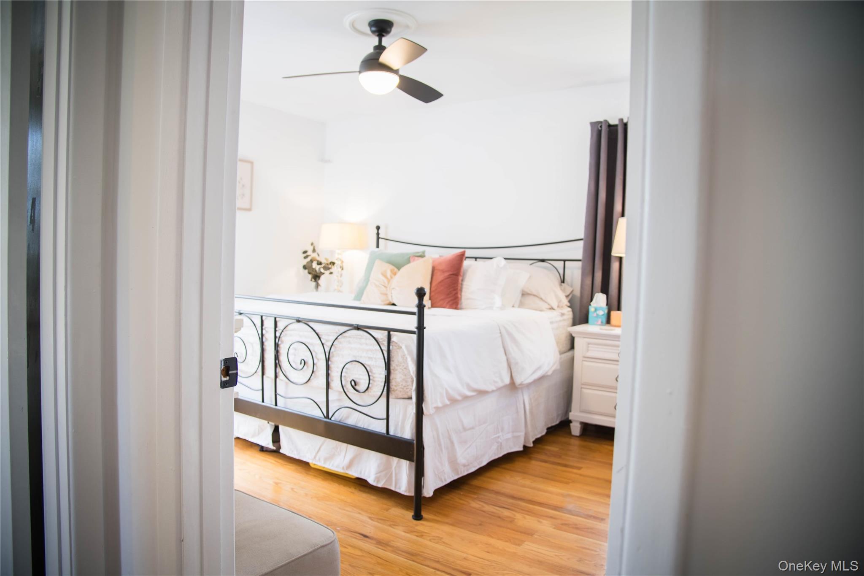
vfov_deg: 53.1
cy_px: 288
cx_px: 432
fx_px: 576
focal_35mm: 24
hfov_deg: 73.7
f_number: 4
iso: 220
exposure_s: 1/25
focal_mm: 24
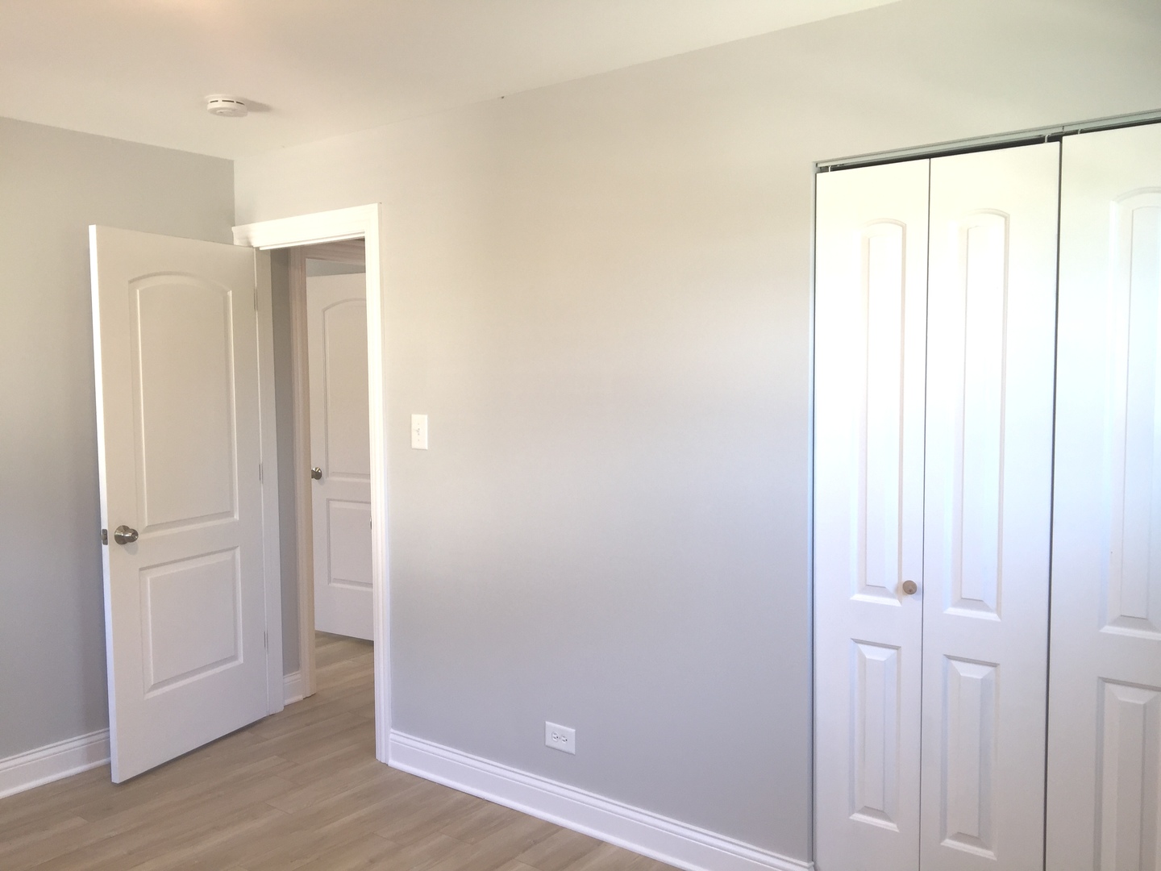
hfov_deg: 61.7
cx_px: 580
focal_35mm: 29
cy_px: 436
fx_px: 973
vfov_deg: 48.2
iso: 32
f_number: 2.2
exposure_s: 1/30
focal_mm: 4.15
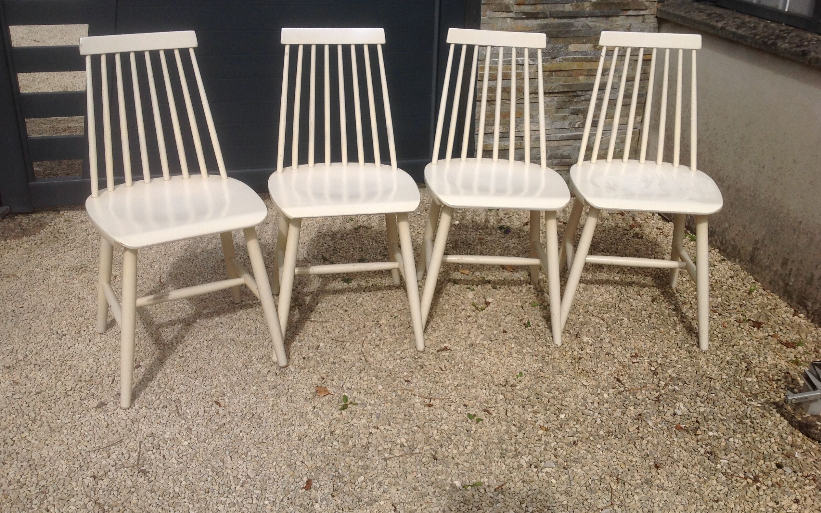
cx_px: 413
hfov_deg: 51.5
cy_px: 243
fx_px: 850
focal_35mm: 38
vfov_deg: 33.6
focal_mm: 4.28
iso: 50
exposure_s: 1/3030
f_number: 2.4
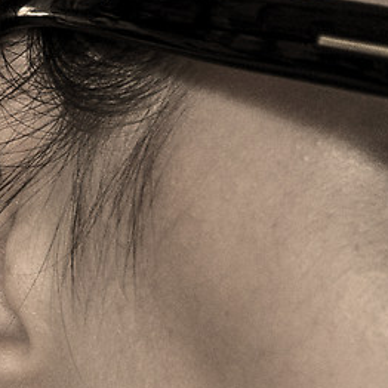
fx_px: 8205
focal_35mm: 647
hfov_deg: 2.7
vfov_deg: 2.7
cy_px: 709
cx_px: 421
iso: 400
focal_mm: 40
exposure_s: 1/125
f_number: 2.8
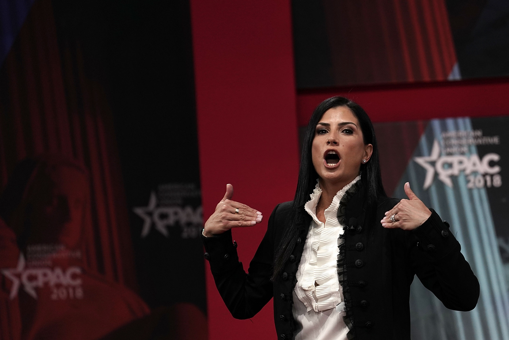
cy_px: 170
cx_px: 254
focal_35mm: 400
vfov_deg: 3.4
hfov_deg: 5.2
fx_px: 5655
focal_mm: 400
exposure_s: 1/500
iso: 1250
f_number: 5.6
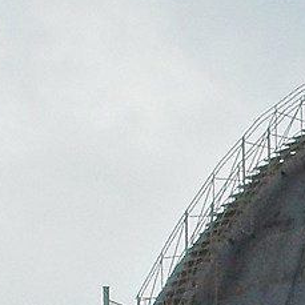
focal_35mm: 1248
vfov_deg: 1.4
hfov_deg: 1.4
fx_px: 12441
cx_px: 241
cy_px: 165
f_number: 5.9
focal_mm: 24.5
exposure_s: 1/250
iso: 80
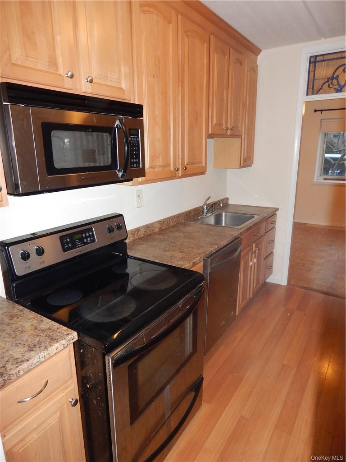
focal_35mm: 22
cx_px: 173
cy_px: 231
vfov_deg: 76.4
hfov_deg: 61.1
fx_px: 293
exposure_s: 1/30
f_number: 3
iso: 200
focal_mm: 4
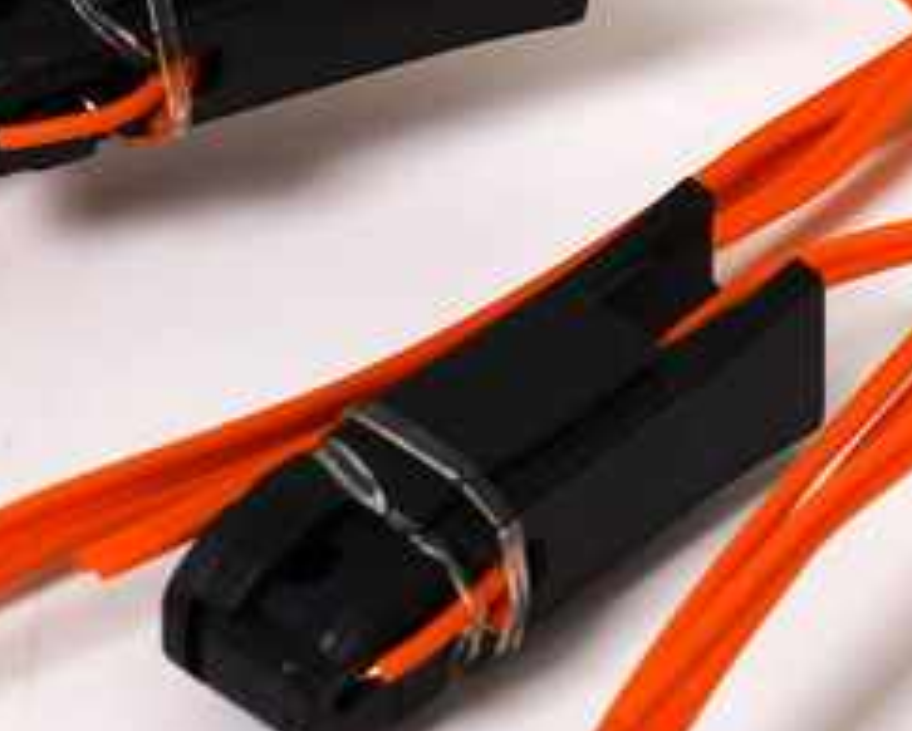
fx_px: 16505
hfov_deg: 3.2
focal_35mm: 611
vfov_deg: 2.5
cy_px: -320
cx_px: 1059
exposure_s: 1/125
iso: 400
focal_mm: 105
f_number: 11
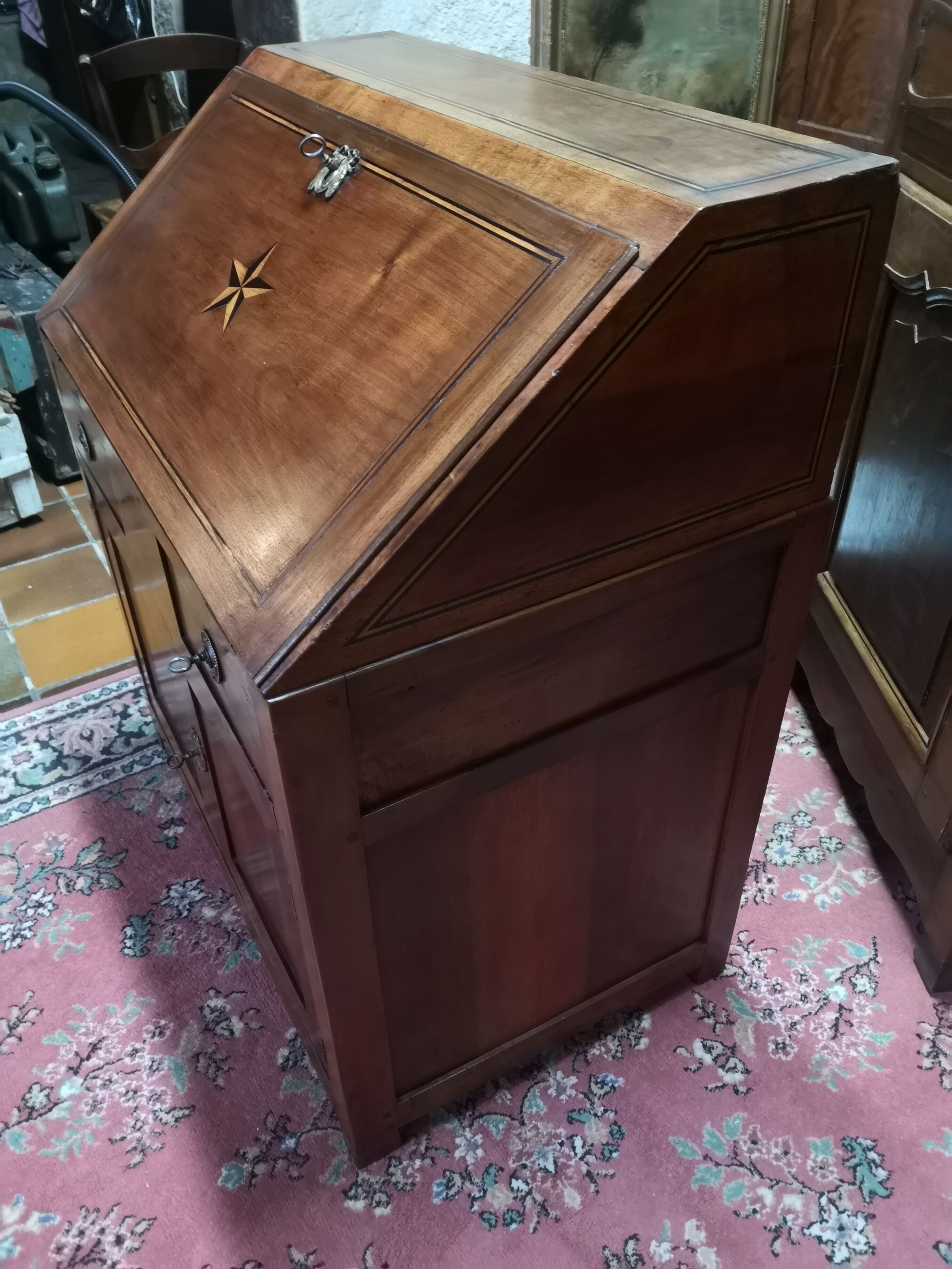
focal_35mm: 27
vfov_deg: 65.3
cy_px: 634
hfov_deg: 51.4
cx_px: 476
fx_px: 990
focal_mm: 5.58
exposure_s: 1/16.7
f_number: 1.8
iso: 640
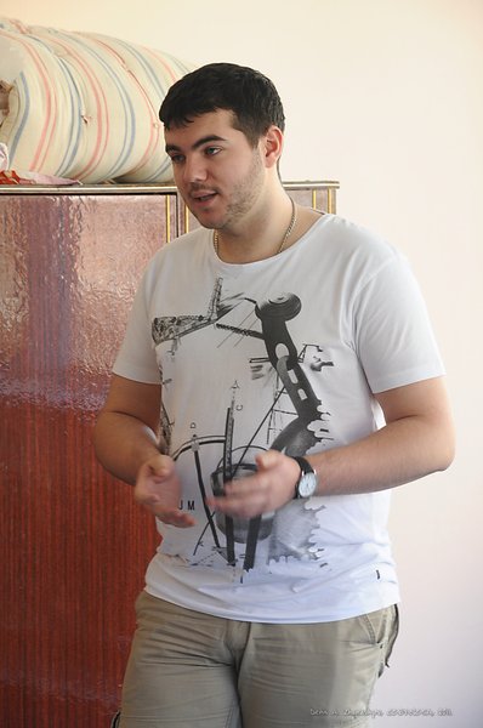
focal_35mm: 150
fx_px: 3029
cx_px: 242
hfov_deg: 9.1
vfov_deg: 13.7
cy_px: 364
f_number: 8
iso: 500
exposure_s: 1/25
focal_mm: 100
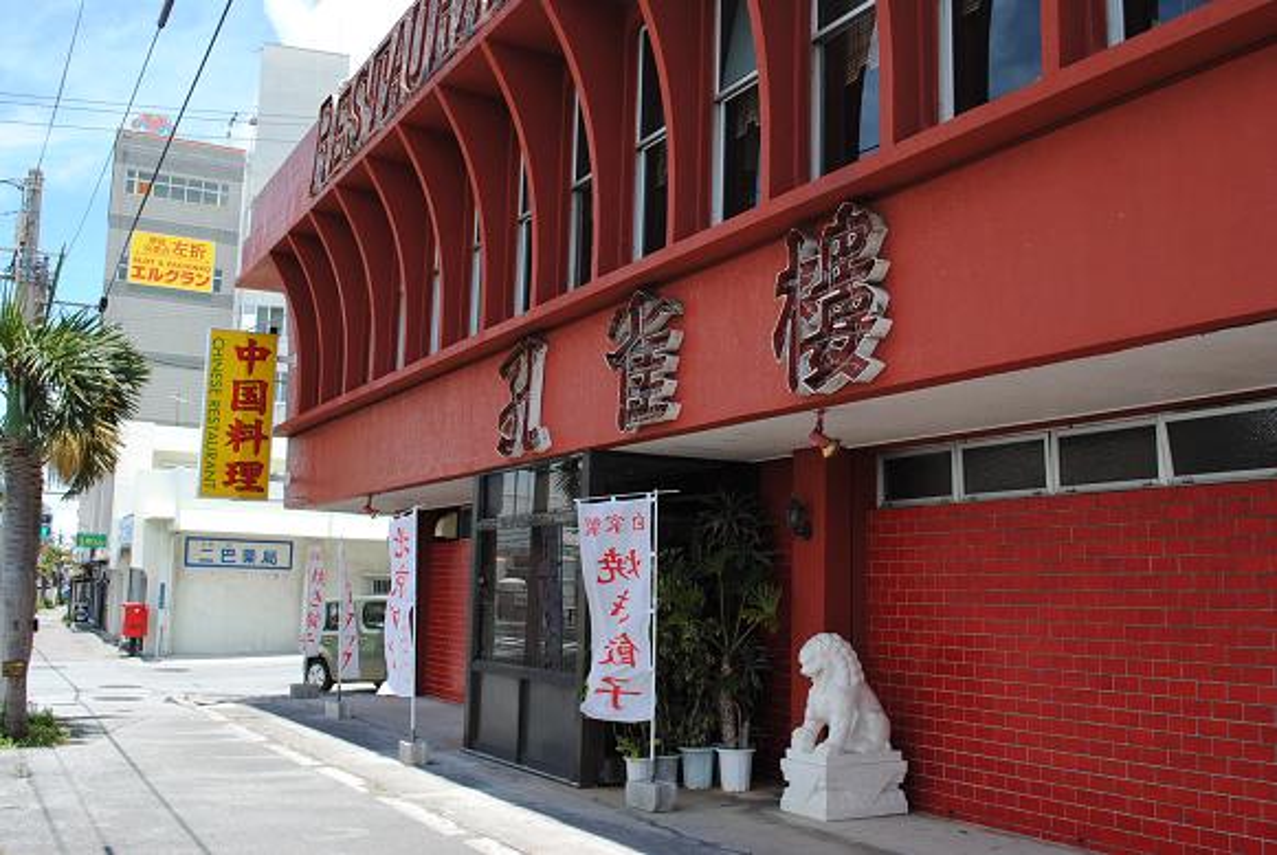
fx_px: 1279
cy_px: 428
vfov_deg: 37.0
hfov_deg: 53.1
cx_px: 638
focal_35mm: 36
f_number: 7.1
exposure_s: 1/200
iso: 100
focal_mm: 24
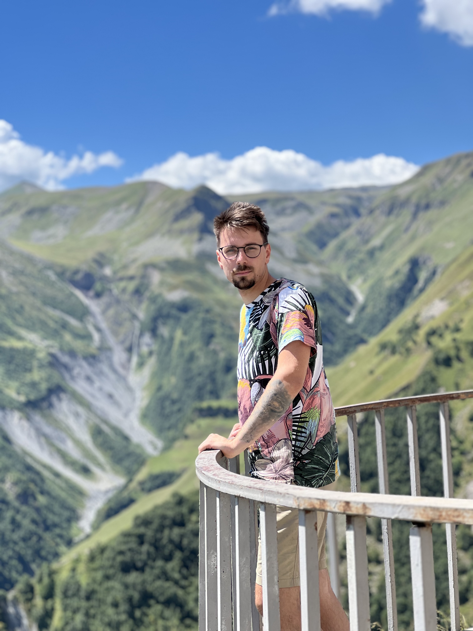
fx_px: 1403
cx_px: 236
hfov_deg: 19.1
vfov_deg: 25.3
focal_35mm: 77
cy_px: 316
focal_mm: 9
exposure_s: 1/501
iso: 32
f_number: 2.8
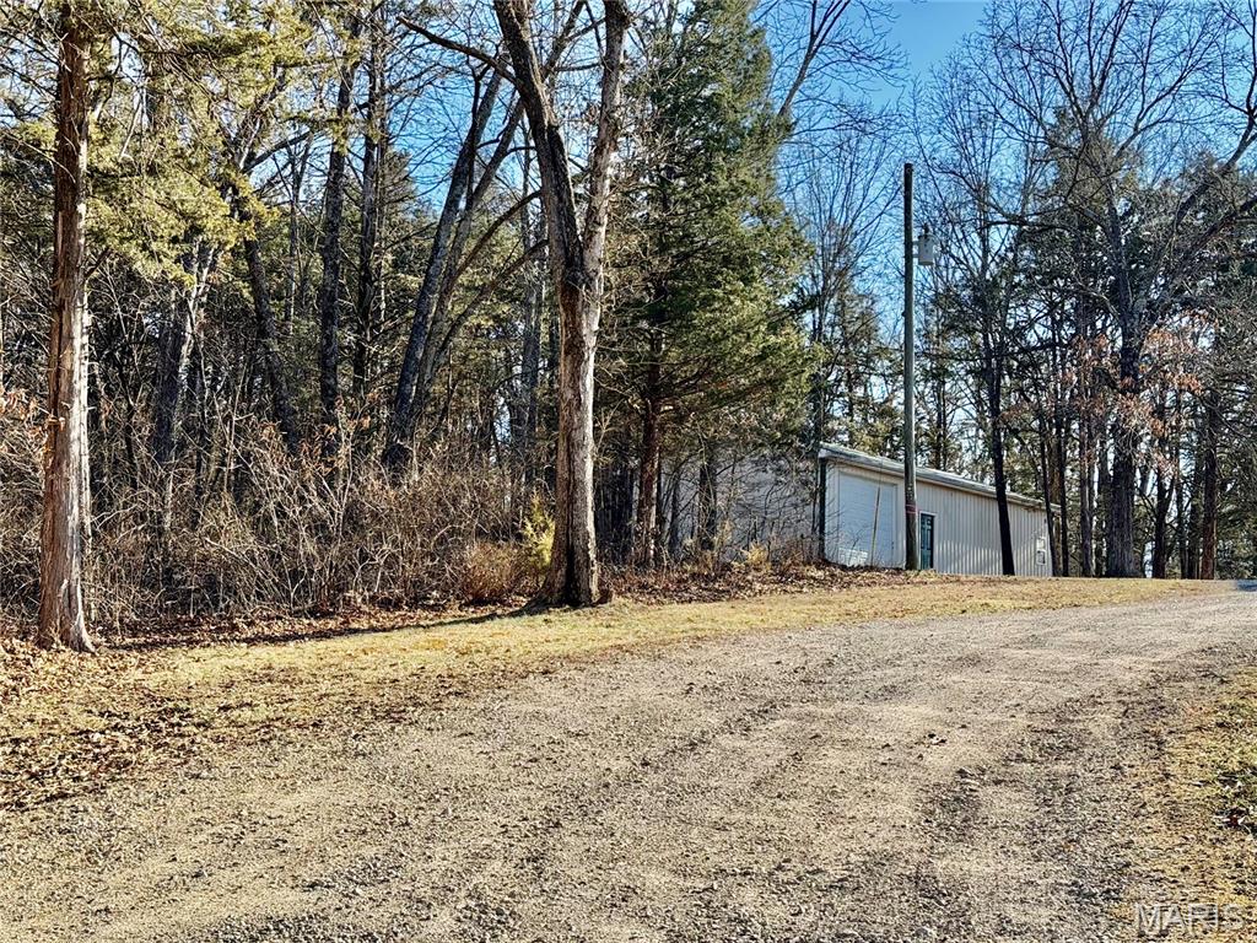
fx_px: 1743
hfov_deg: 39.7
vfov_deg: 30.3
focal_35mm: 48
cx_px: 628
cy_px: 472
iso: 64
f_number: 1.78
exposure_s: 1/1484
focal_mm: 6.76
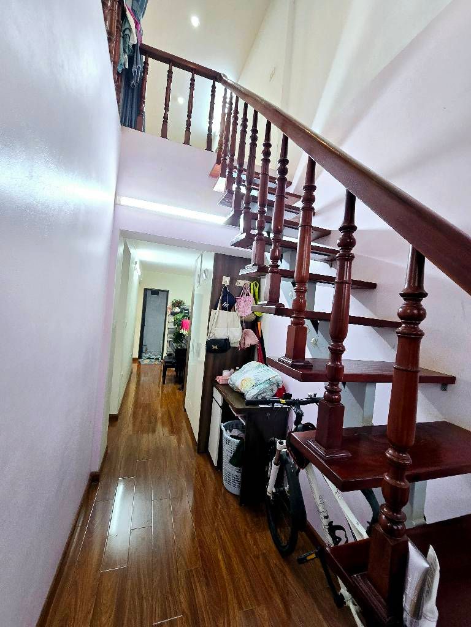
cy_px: 314
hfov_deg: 89.9
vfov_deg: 106.2
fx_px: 236
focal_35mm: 13
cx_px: 236
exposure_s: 1/50
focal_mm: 2.2
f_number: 2.2
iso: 100
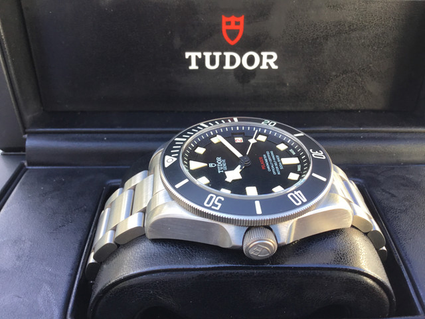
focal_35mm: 31
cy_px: 160
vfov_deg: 45.4
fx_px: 381
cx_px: 212
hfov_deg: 58.4
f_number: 2.4
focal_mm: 3.3
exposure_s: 1/60
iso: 32
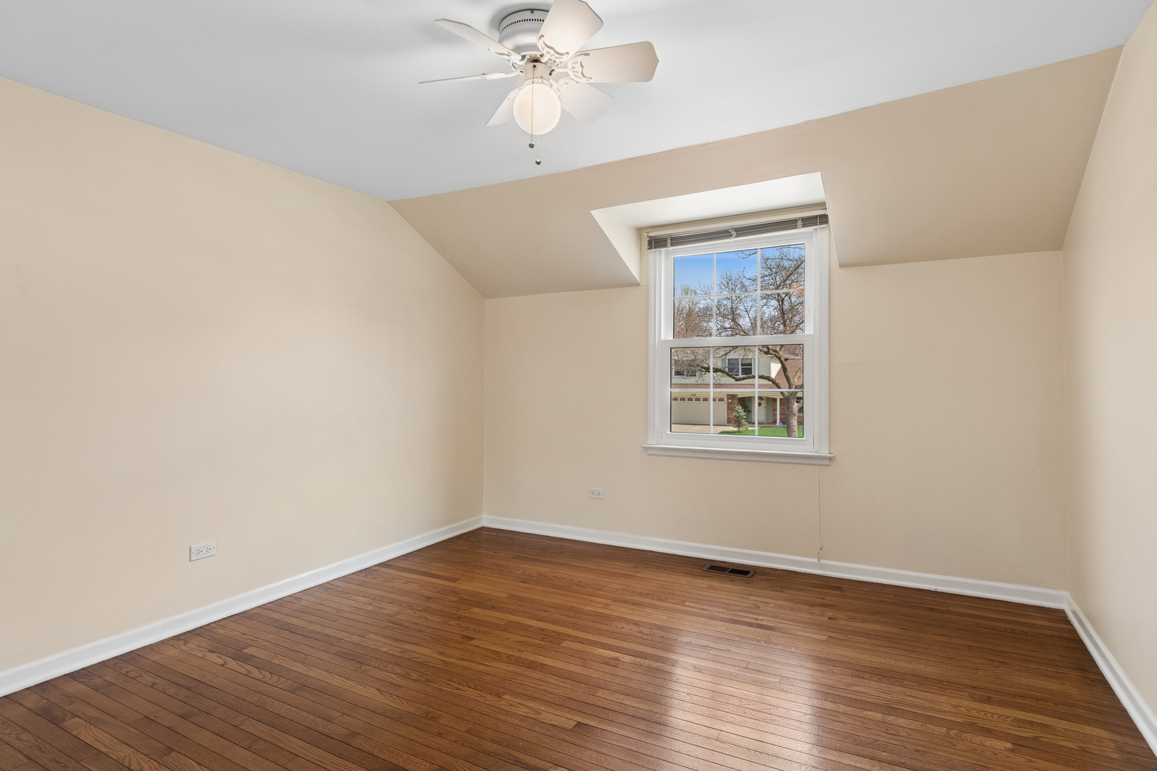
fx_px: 578
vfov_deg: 67.4
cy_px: 386
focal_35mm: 18
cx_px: 578
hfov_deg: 90.0
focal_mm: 12
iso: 400
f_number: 8
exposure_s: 1/40
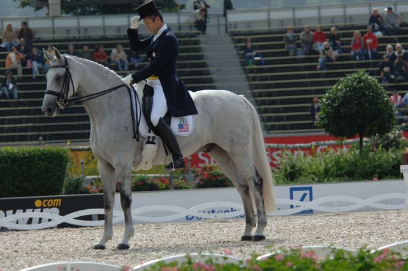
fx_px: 3311
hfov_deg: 7.1
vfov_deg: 4.7
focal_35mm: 292
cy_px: 136
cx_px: 204
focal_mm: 195
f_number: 5.3
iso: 200
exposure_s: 1/1250
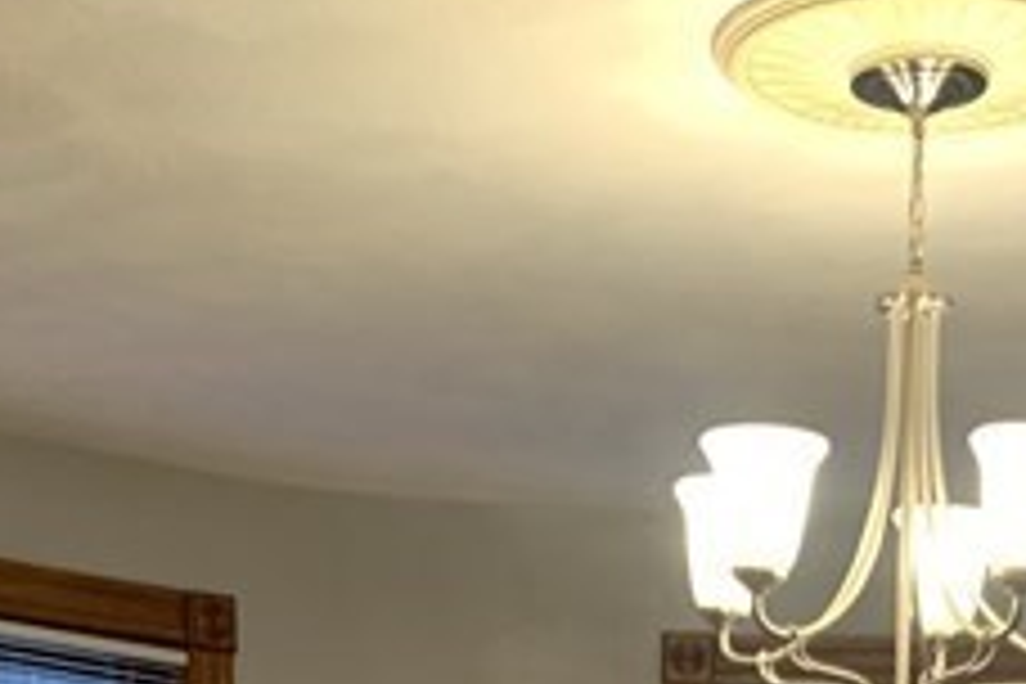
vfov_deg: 12.3
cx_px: 824
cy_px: 1588
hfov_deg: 22.1
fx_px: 2593
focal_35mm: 91
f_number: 1.8
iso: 200
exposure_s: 1/60
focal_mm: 4.25
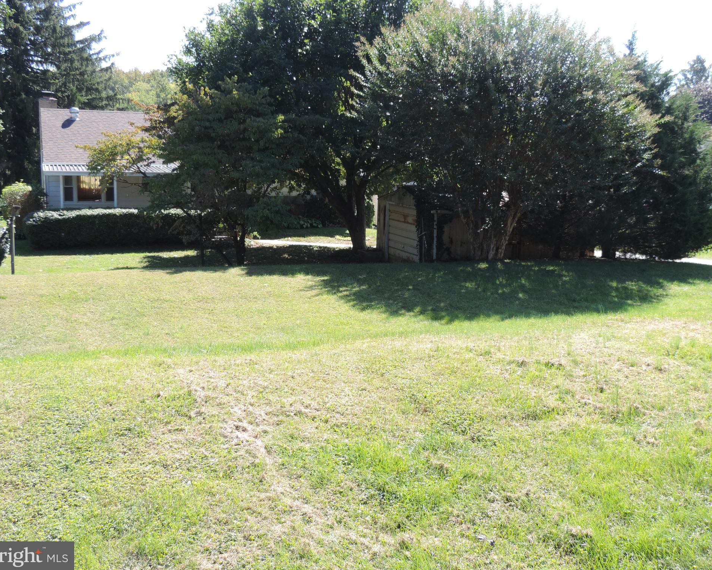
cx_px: 366
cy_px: 283
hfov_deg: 49.1
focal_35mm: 37
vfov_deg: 40.1
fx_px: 780
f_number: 3.3
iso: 80
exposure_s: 1/200
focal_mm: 6.2
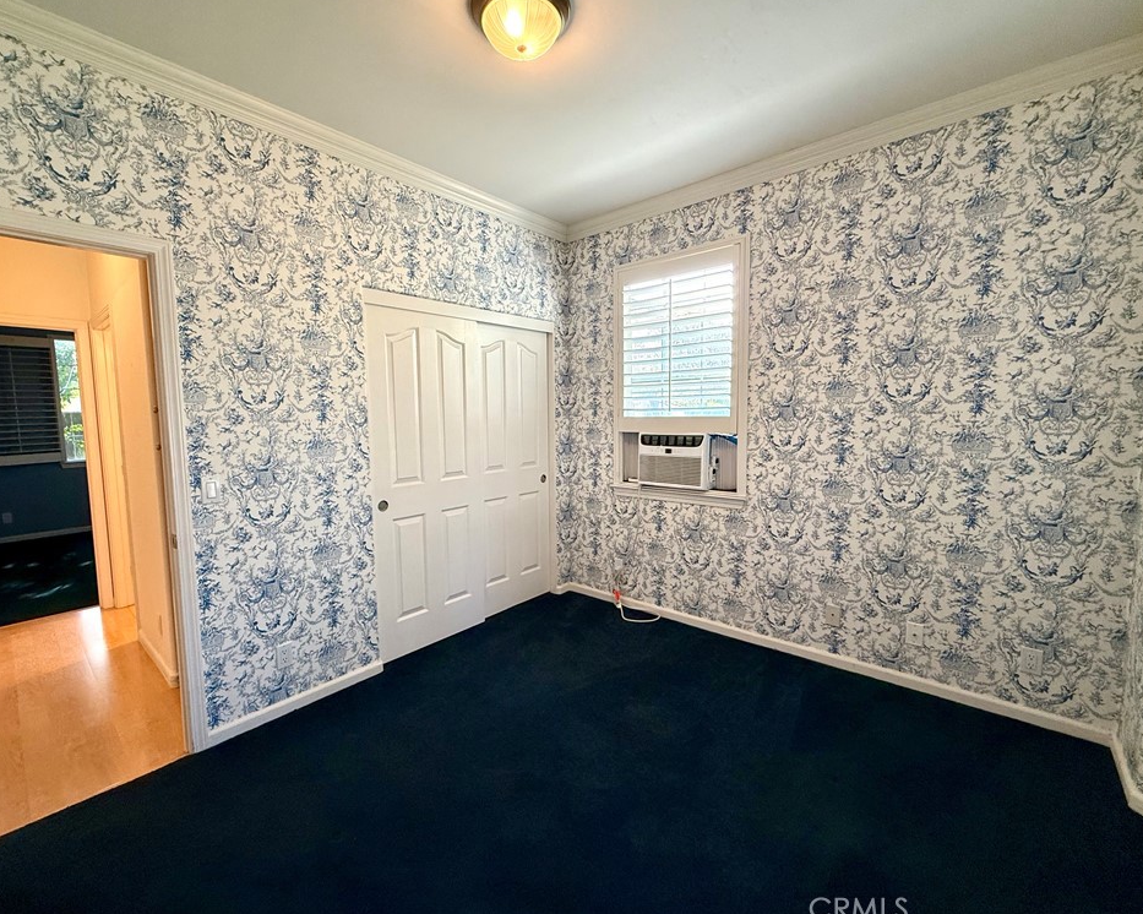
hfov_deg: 96.8
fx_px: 507
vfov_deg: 84.0
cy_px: 456
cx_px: 554
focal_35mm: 15
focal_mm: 2.22
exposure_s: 1/120
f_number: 2.2
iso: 160
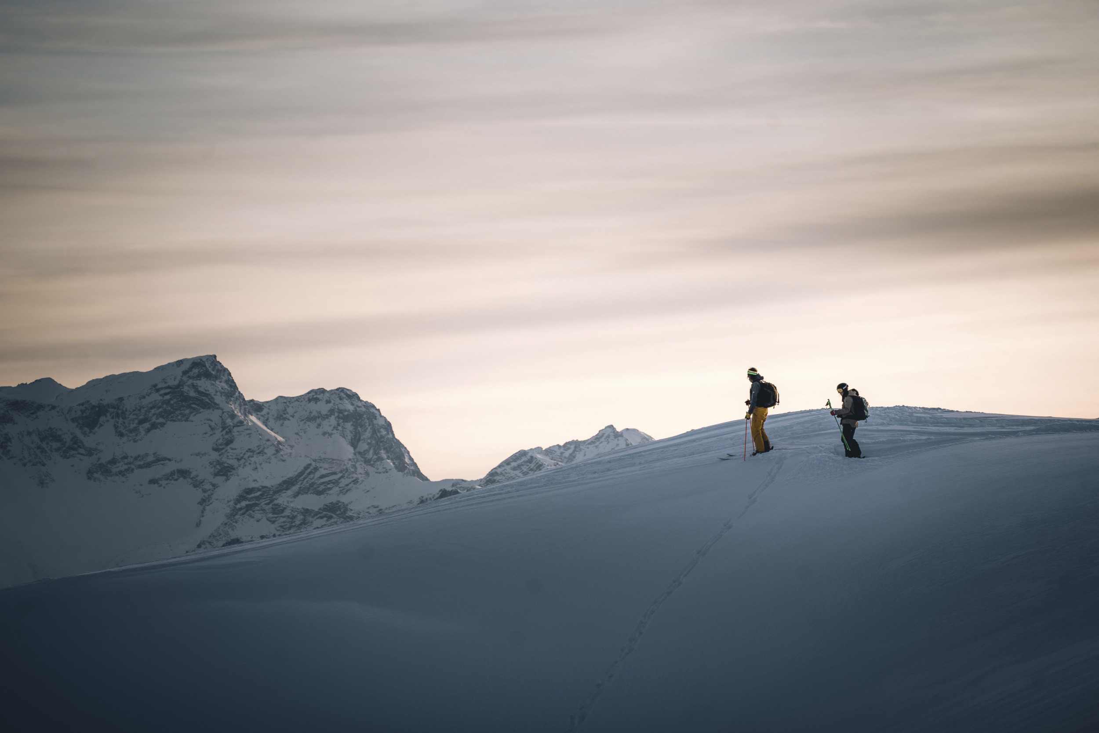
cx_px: 550
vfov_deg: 6.9
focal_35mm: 200
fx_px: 6105
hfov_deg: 10.3
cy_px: 366
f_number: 5.6
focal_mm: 200
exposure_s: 1/640
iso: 125
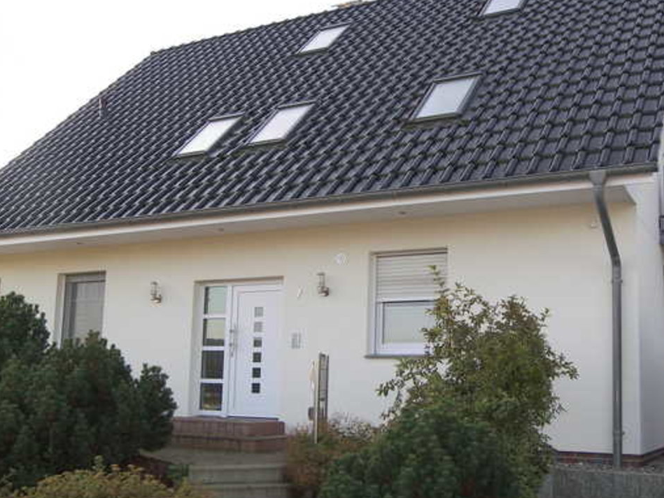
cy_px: 286
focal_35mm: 43
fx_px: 825
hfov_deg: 43.8
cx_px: 350
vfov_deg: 33.5
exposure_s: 1/160
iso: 50
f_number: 3.2
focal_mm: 7.1
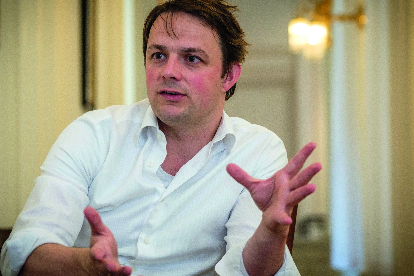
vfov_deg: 9.3
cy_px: 137
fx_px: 1702
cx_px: 201
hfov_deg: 13.9
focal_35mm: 148
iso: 1000
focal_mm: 77.3
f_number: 3.2
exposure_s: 1/125
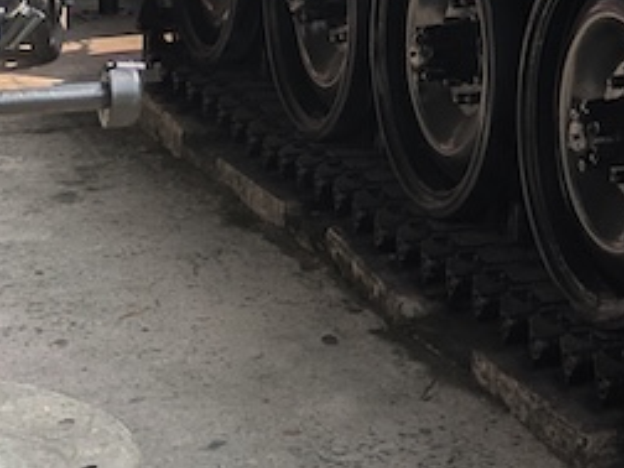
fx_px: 1929
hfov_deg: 15.9
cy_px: -222
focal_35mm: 107
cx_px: 1082
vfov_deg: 13.1
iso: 50
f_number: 1.89
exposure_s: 1/2028
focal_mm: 5.43
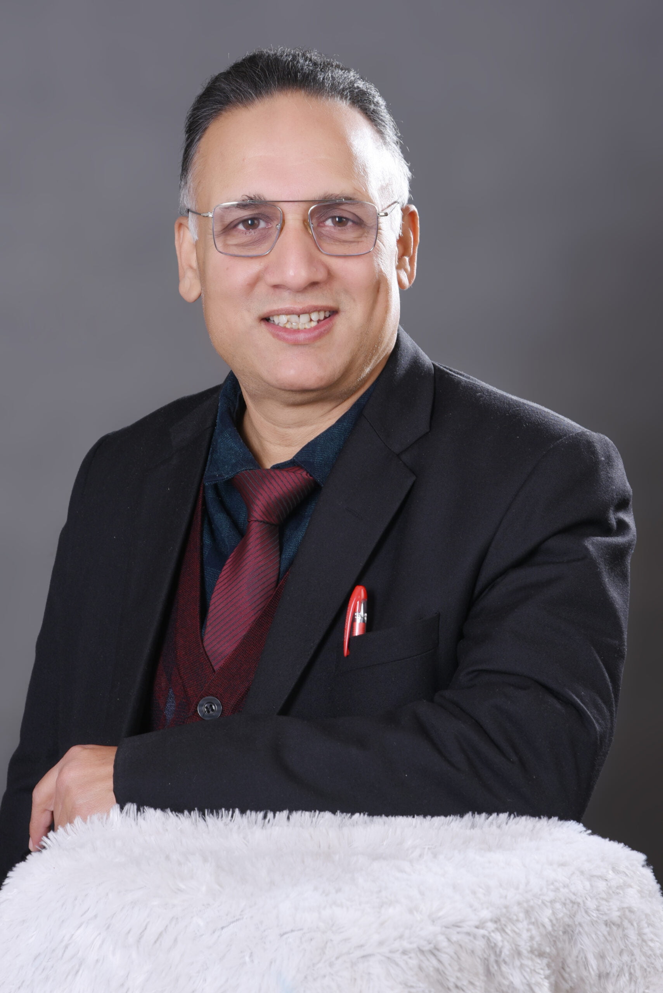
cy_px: 496
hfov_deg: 17.5
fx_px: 2153
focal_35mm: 78
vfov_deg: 26.0
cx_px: 332
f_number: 11
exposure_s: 1/125
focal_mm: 78
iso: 125
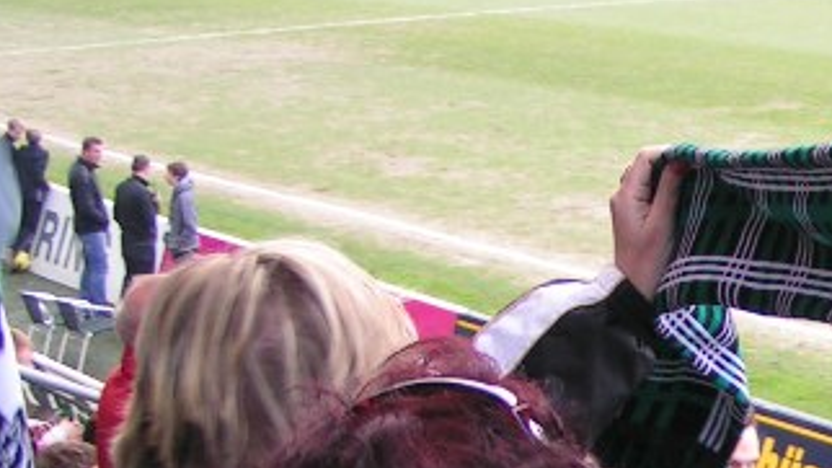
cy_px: 512
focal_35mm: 103
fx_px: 2272
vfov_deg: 11.6
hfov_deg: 19.6
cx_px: 984
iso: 50
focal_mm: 5.8
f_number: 2.8
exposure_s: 1/40
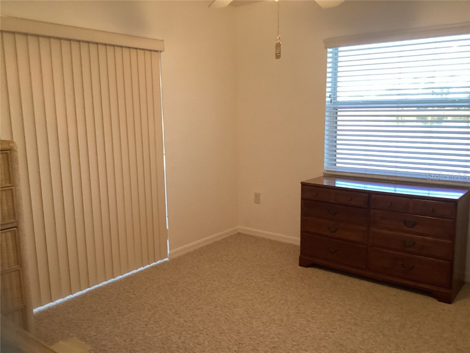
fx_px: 421
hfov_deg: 58.4
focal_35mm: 31
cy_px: 176
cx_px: 235
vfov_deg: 45.4
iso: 200
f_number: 2.4
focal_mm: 3.3
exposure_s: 1/60
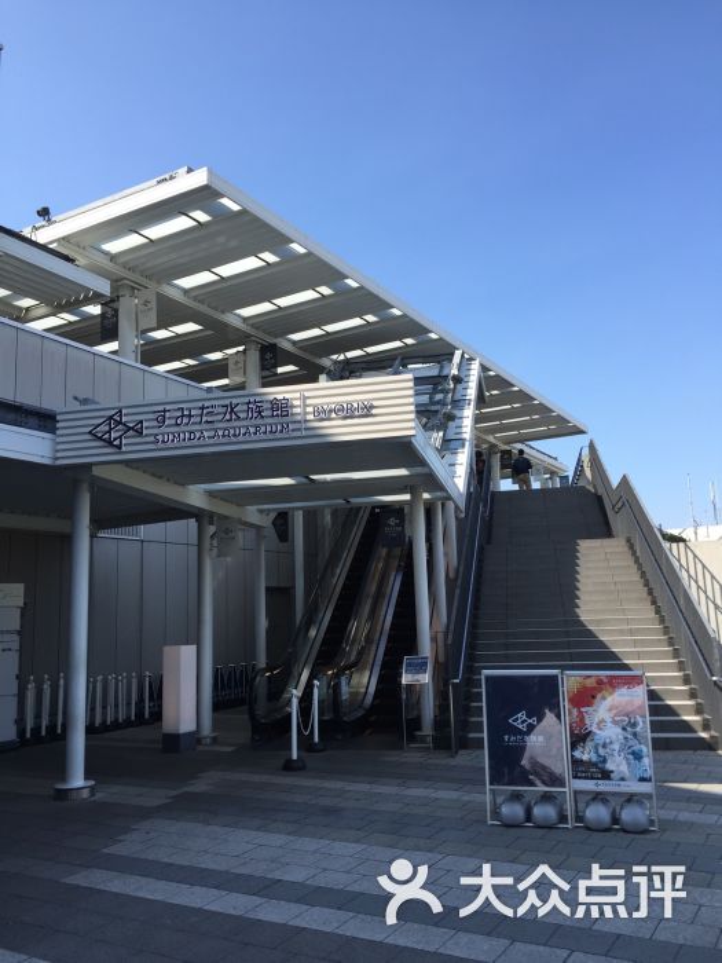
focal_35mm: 29
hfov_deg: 48.2
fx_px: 806
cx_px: 361
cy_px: 482
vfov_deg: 61.7
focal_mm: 4.15
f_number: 2.2
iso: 32
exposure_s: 1/920
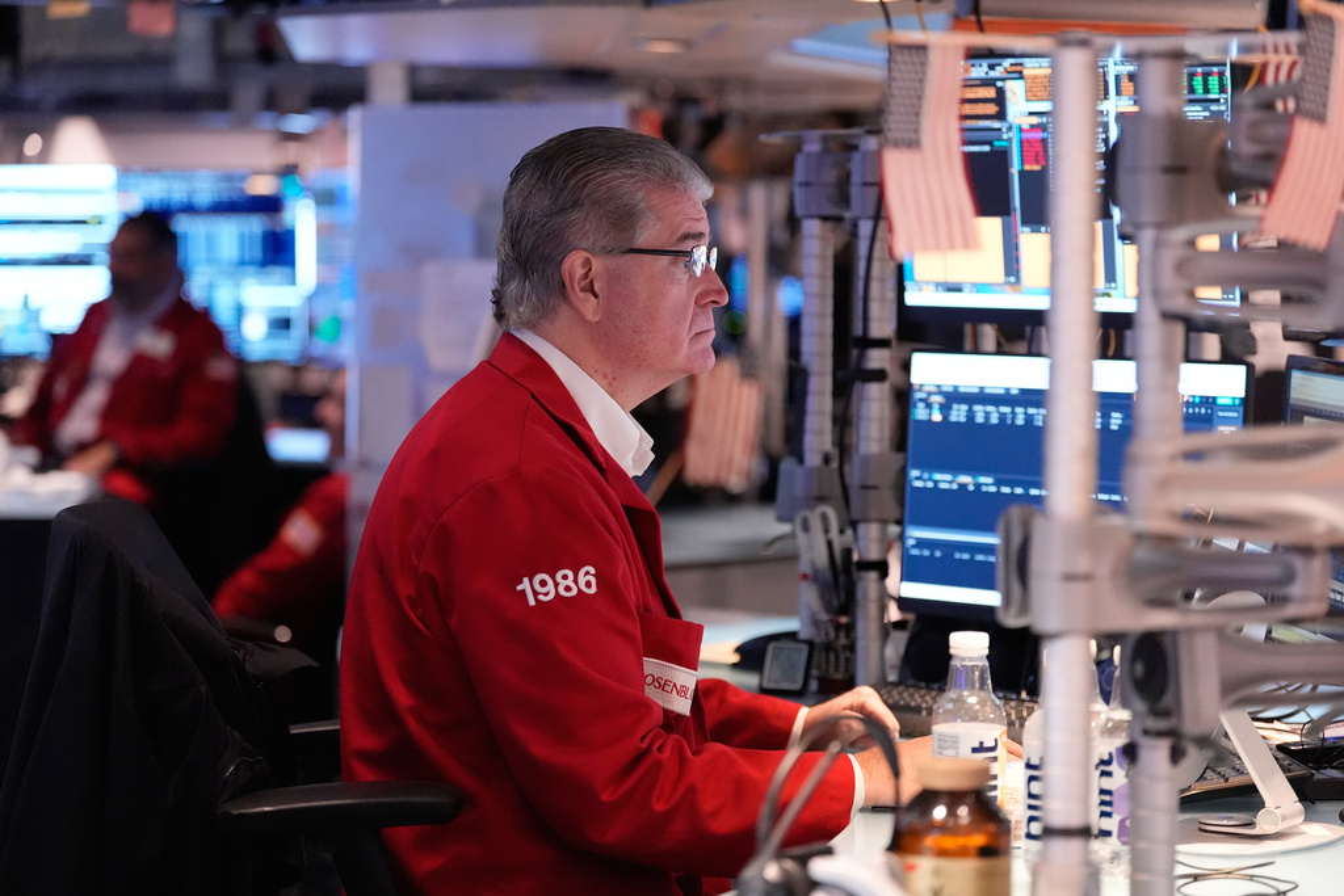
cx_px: 672
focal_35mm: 100
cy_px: 448
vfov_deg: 13.7
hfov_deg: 20.4
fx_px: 3734
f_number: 2.8
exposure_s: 1/250
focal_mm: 100
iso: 6400
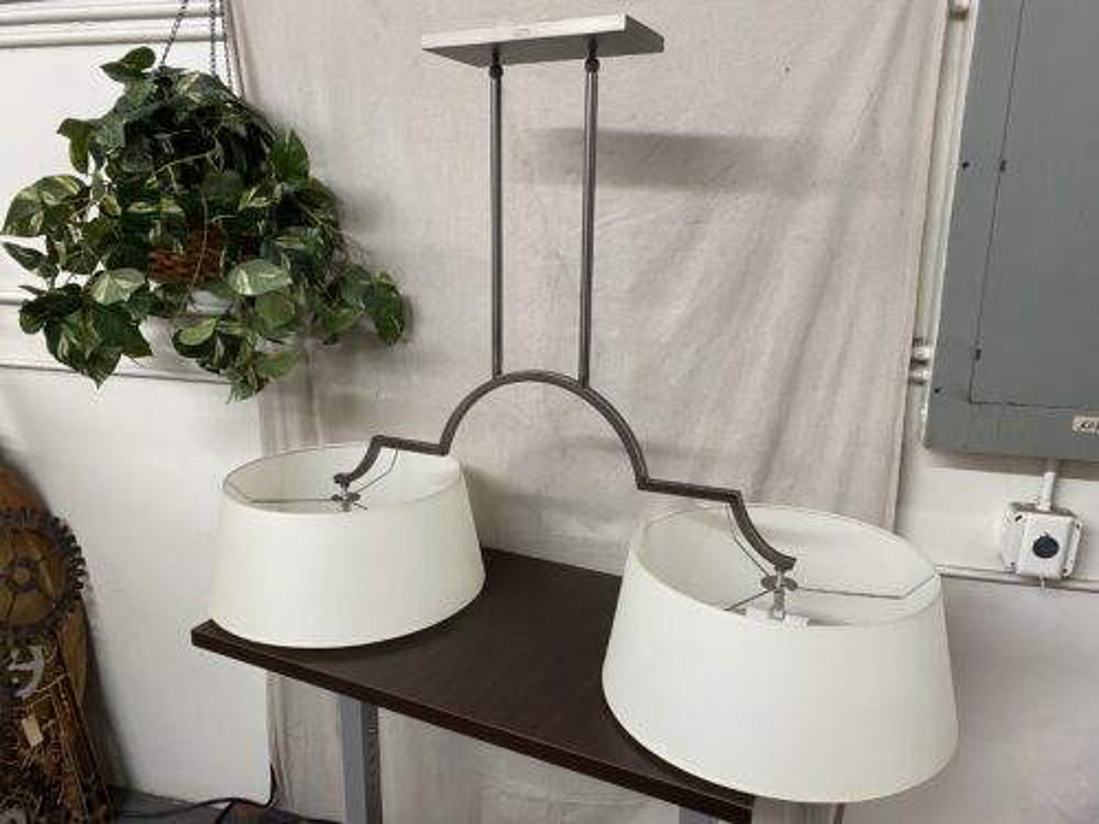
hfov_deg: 67.3
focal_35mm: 26
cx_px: 550
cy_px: 412
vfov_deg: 53.1
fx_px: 825
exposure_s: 1/60
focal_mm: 4.25
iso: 160
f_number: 1.8
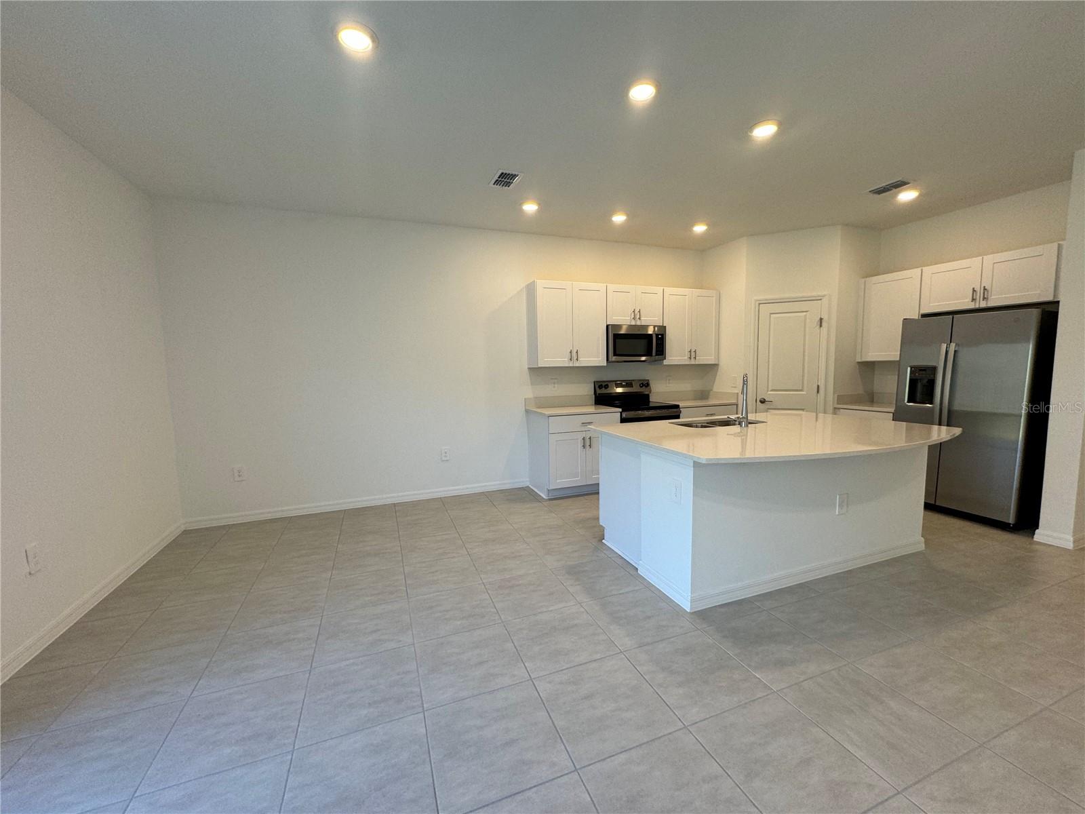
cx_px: 542
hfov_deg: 102.1
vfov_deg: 85.7
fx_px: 439
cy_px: 407
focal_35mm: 14
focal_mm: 2.22
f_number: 2.2
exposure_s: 1/120
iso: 125
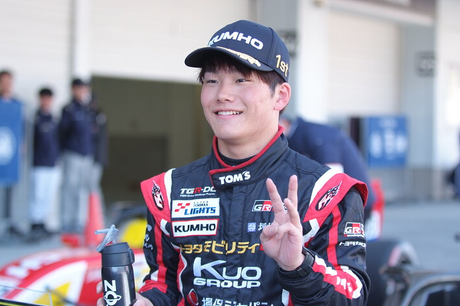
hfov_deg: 19.3
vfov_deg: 12.9
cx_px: 228
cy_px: 154
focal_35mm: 106
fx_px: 1354
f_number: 2.8
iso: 400
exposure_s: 1/320
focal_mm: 70
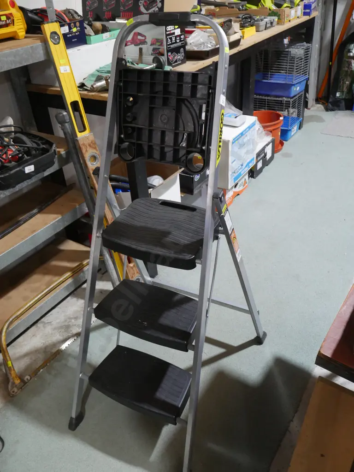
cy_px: 236
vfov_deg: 63.4
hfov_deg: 49.7
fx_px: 382
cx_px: 177
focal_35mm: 28
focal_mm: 14
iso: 1600
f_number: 5.6
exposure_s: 1/60
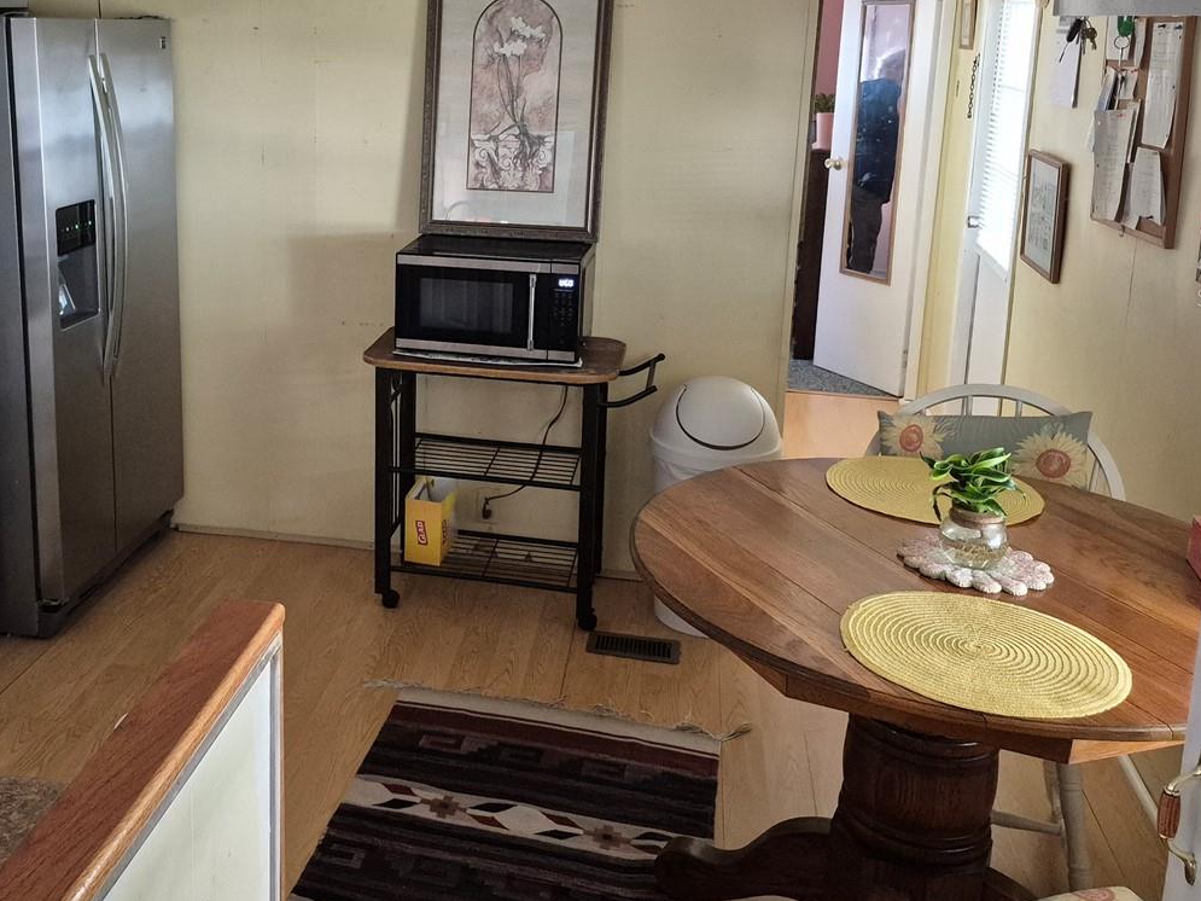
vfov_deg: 38.2
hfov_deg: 48.7
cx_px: 345
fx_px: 1284
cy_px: 297
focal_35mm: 37
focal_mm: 5.4
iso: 1000
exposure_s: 1/120
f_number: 1.8
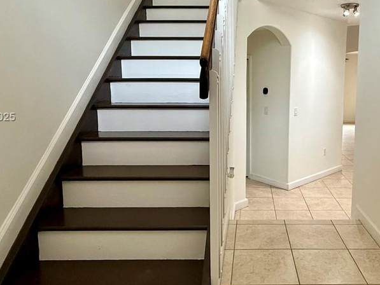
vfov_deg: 46.6
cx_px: 260
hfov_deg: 58.3
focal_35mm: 30
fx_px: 329
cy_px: 118
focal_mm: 2.22
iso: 320
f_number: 2.2
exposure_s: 1/120
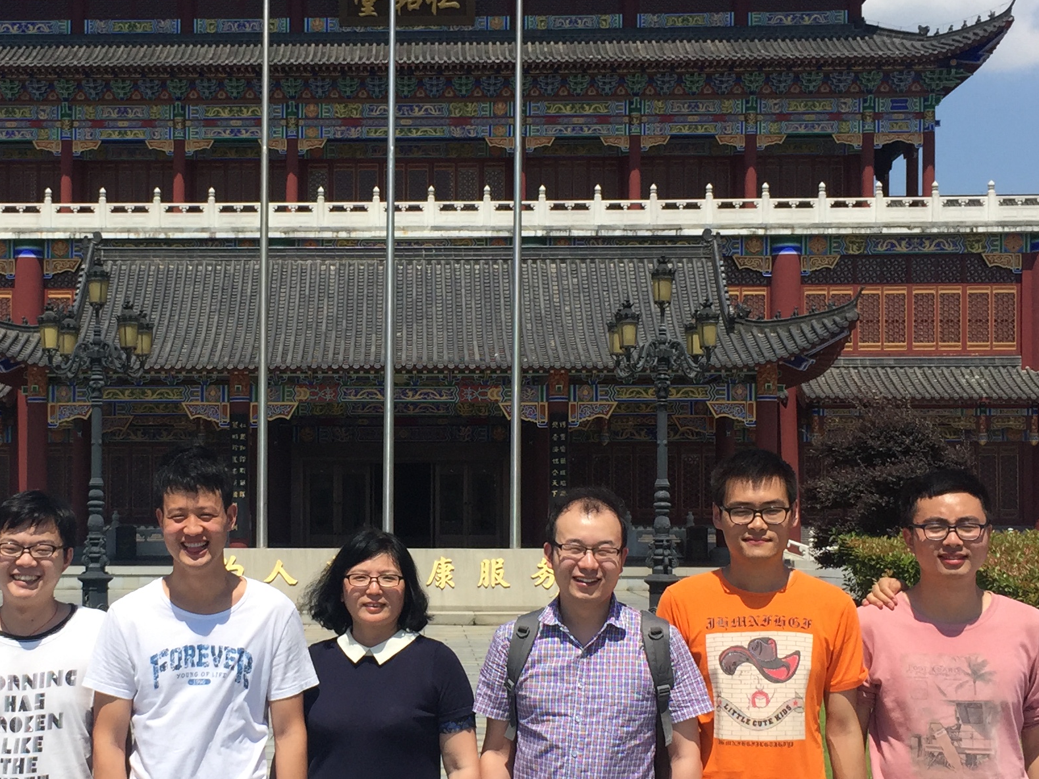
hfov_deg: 32.0
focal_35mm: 60
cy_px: 493
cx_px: 360
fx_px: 1801
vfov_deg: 24.3
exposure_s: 1/2475
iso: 32
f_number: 2.2
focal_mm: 4.15
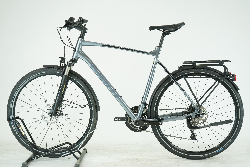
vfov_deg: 24.2
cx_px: 125
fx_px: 389
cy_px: 84
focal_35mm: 56
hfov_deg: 35.6
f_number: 5.6
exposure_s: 1/200
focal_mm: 56
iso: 1600
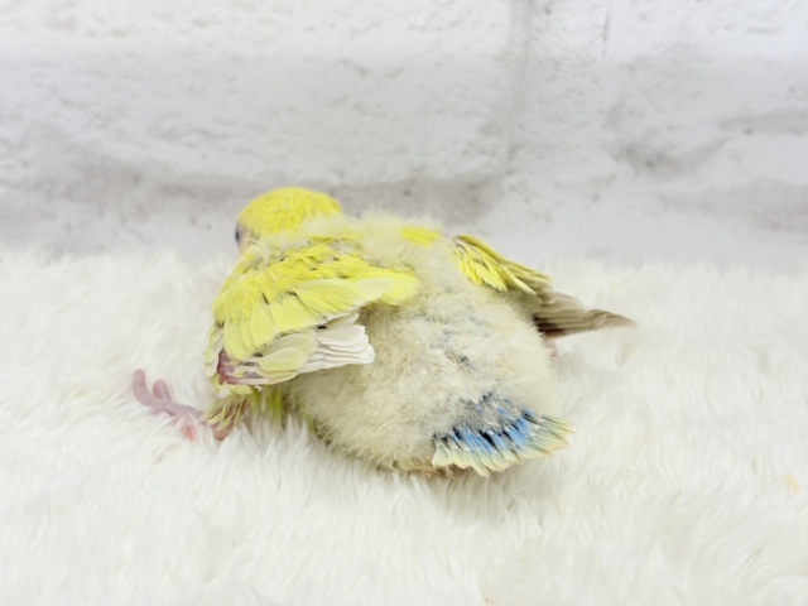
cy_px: 303
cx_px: 404
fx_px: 1214
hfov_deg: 36.8
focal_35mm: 52
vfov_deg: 28.0
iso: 32
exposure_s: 1/50
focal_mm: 5.96
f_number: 1.6
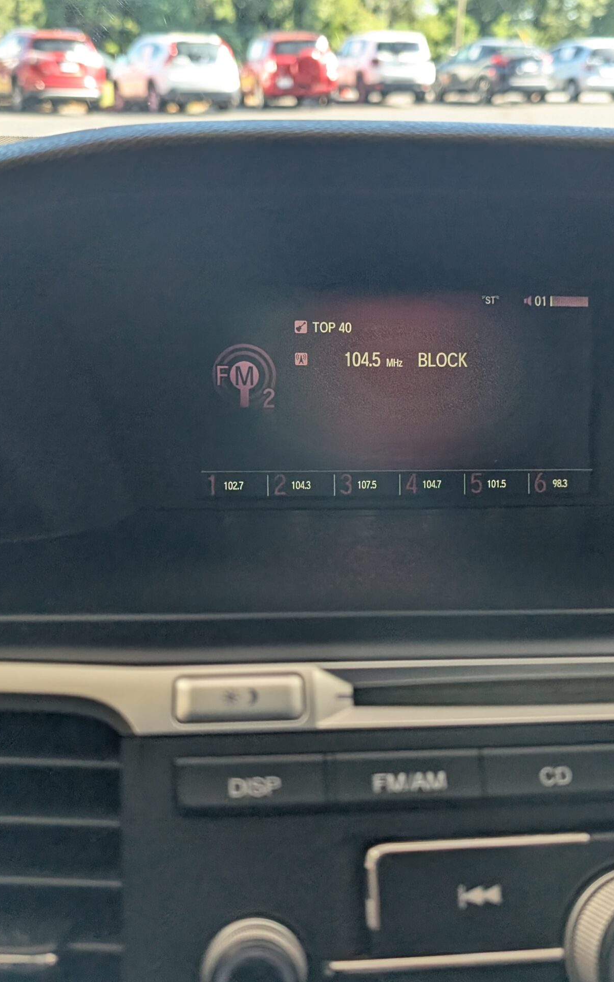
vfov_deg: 56.7
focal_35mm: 34
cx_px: 355
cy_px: 493
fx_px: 910
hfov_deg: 37.2
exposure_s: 1/336
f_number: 1.68
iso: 117
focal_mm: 6.9
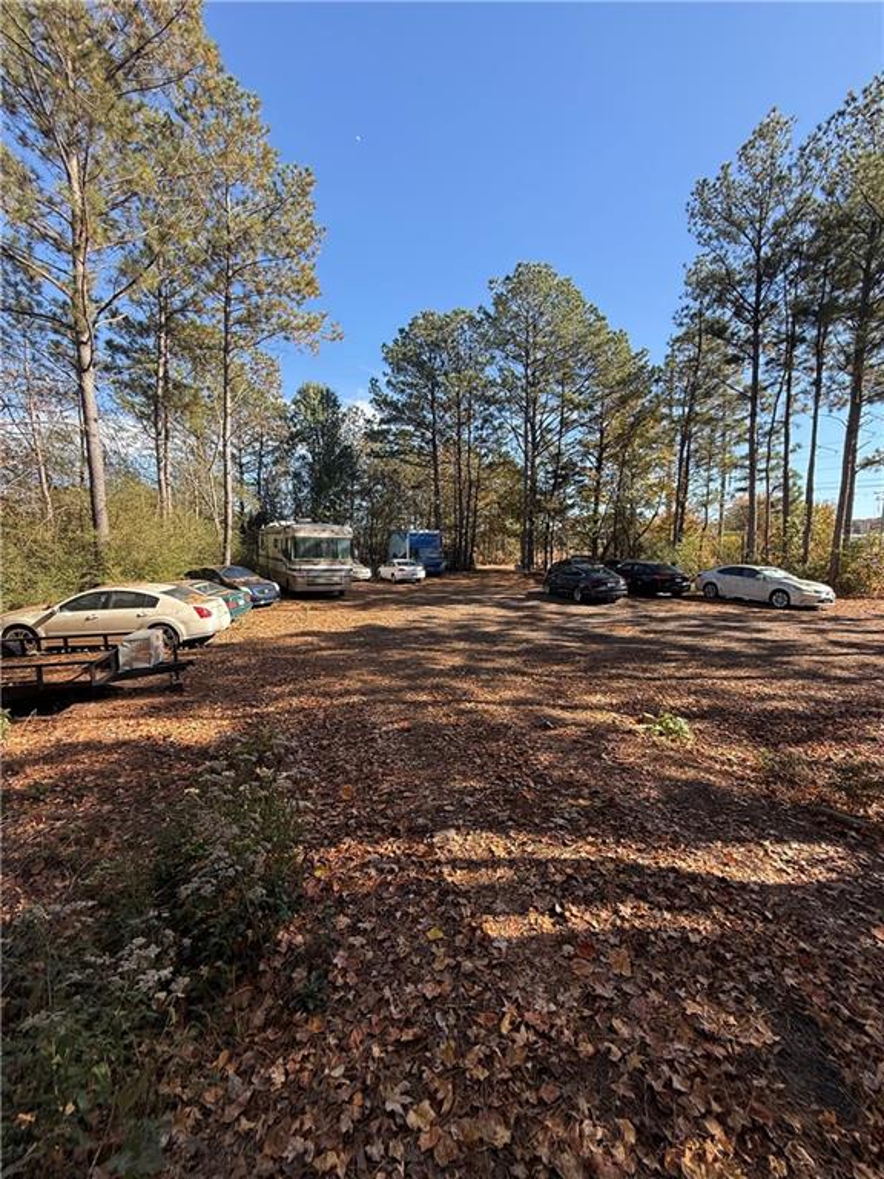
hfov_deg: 85.7
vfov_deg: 102.1
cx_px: 442
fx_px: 477
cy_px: 590
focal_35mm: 14
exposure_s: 1/494
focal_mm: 2.22
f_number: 2.2
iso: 64
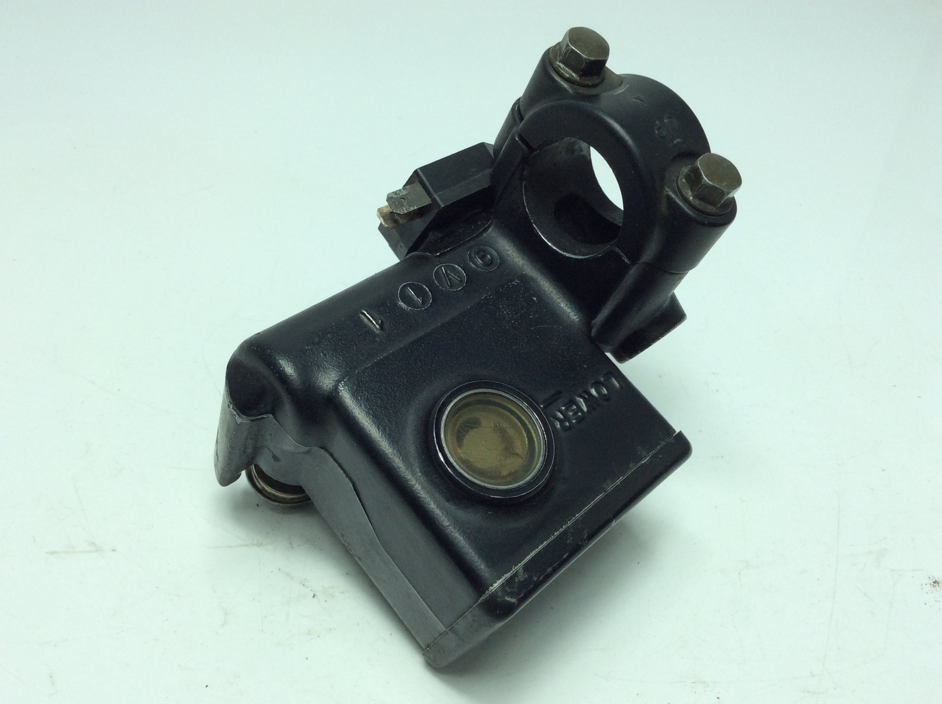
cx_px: 471
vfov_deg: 44.1
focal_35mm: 32
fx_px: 870
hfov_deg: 56.9
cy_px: 352
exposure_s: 1/386
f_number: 2.4
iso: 32
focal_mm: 3.3
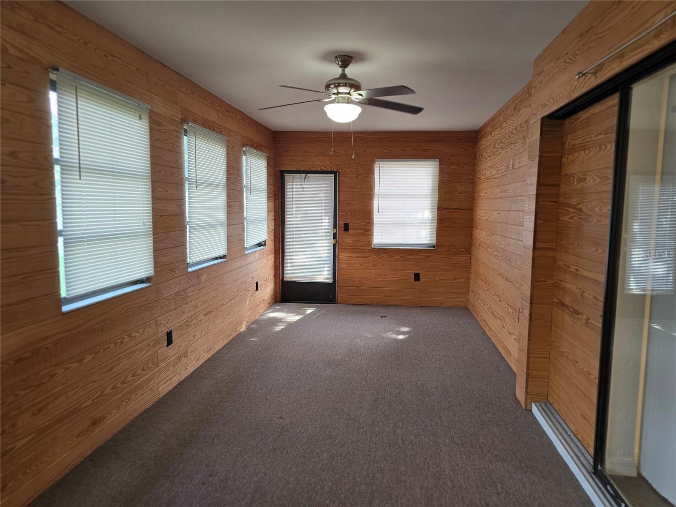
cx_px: 338
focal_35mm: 23
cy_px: 254
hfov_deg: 73.9
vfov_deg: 58.9
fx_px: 449
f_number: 1.7
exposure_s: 1/120
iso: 200
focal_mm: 6.3
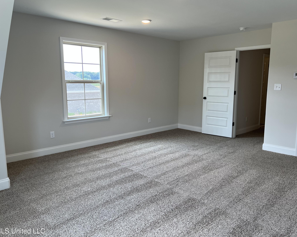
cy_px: 120
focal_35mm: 28
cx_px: 158
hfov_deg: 62.2
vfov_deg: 51.5
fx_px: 246
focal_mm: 5.7
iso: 50
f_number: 1.5
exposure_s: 1/124
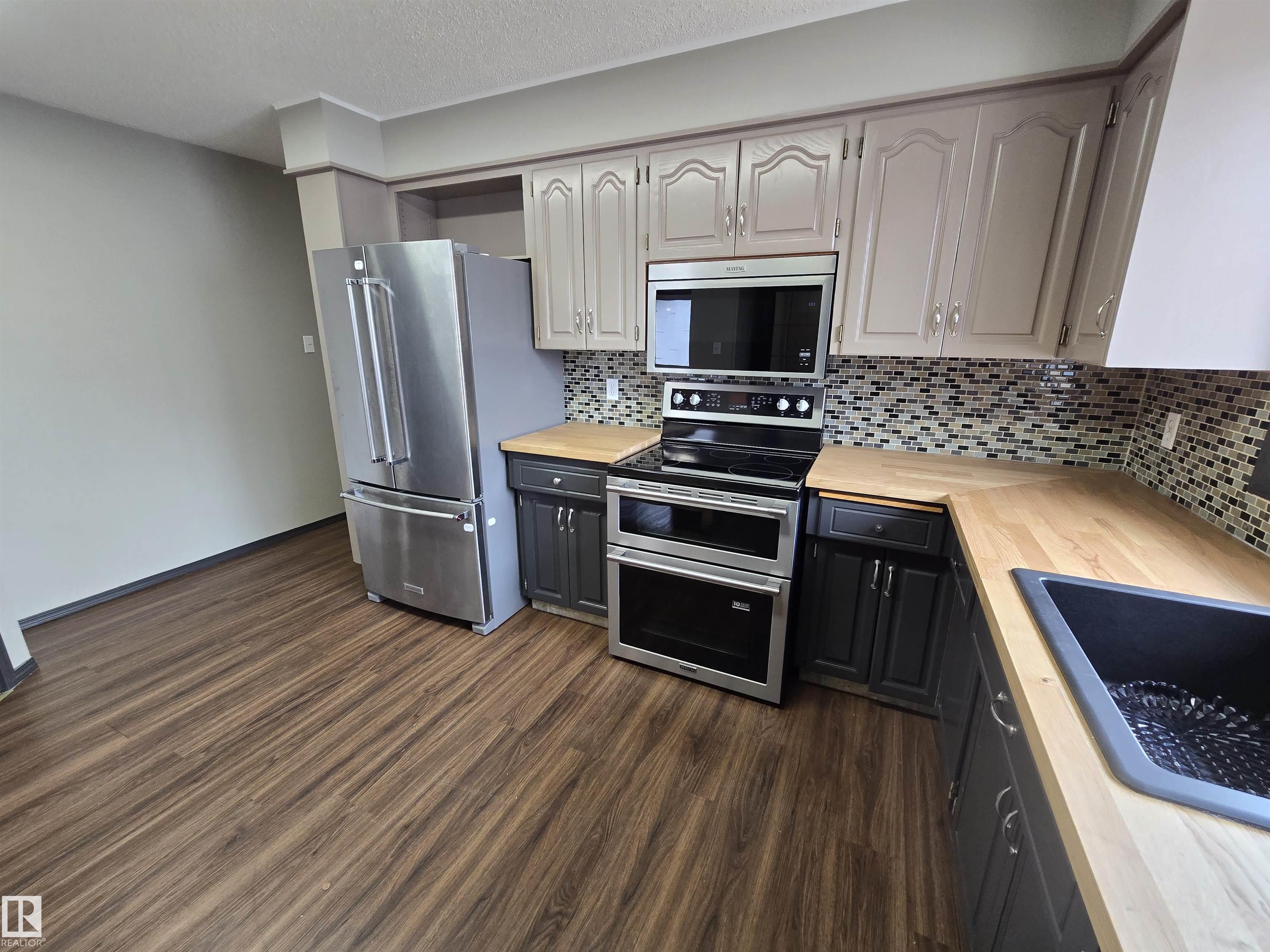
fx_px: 477
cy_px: 476
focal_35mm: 13
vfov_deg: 89.9
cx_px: 635
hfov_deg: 106.2
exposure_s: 1/60
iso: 160
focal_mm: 2.2
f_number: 2.2
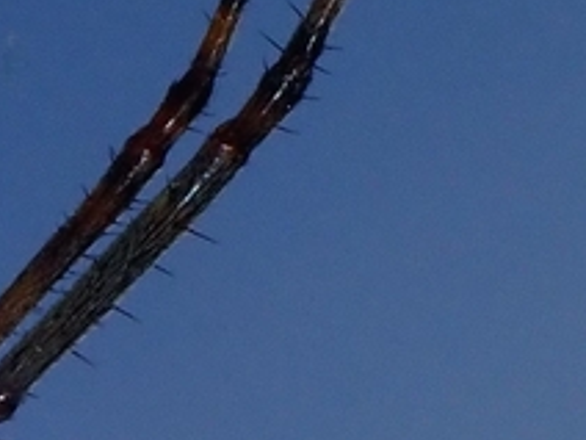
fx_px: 9091
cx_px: -169
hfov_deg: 3.7
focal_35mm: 537
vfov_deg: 2.8
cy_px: 436
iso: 200
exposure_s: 1/320
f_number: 6.3
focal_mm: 18
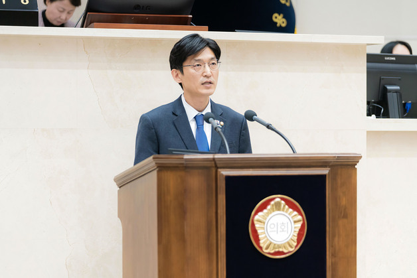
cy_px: 139
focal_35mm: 136
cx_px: 208
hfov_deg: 15.1
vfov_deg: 10.1
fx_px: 1576
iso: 4000
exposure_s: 1/250
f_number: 2.8
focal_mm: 136
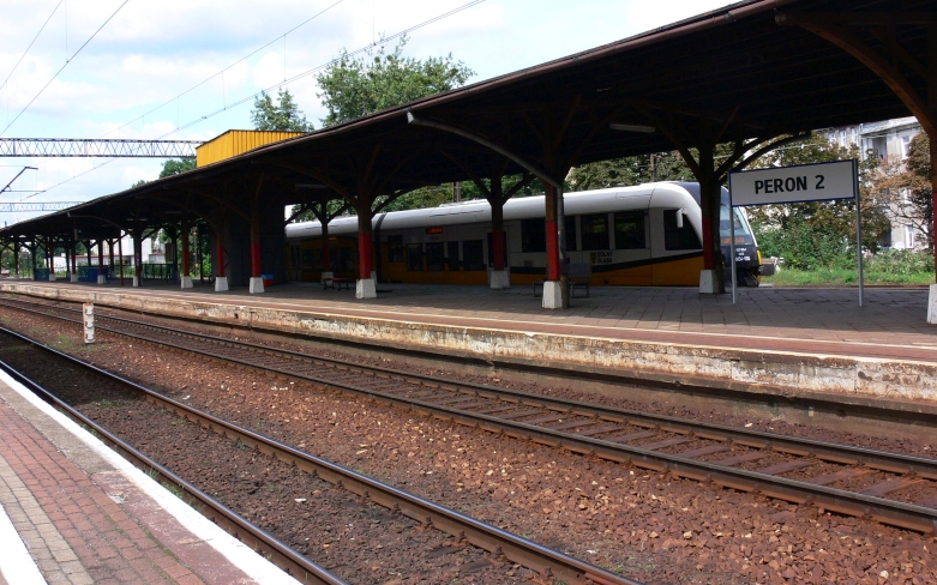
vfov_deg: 33.5
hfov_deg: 51.5
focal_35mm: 38
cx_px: 477
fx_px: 970
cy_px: 234
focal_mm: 7.5
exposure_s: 1/320
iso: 100
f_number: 5.6
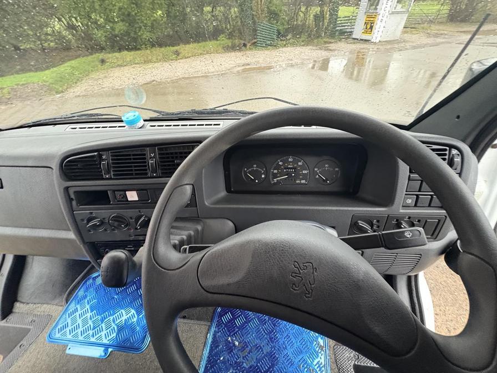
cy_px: 186
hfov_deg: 102.1
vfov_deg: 85.7
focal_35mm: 14
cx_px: 248
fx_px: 201
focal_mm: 2.22
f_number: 2.2
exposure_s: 1/42
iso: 800
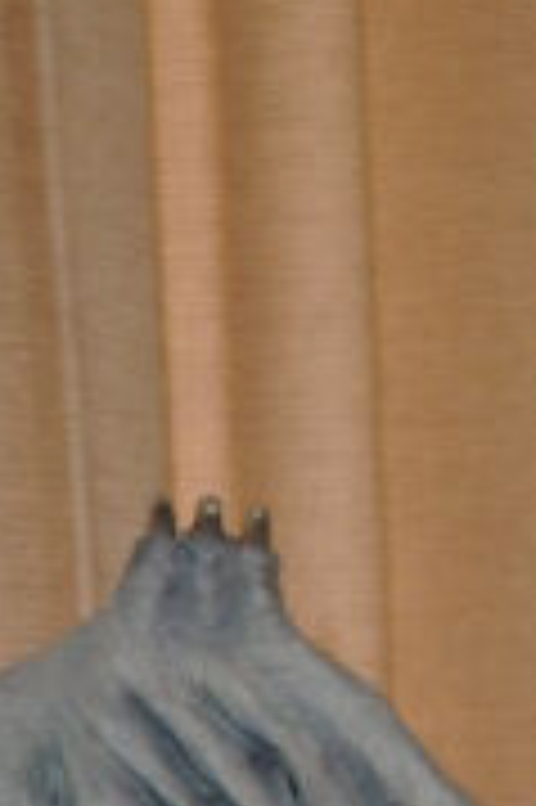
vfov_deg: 14.2
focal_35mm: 134
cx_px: -369
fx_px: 2998
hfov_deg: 9.8
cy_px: 1274
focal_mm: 6.3
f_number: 2.8
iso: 125
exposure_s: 1/30
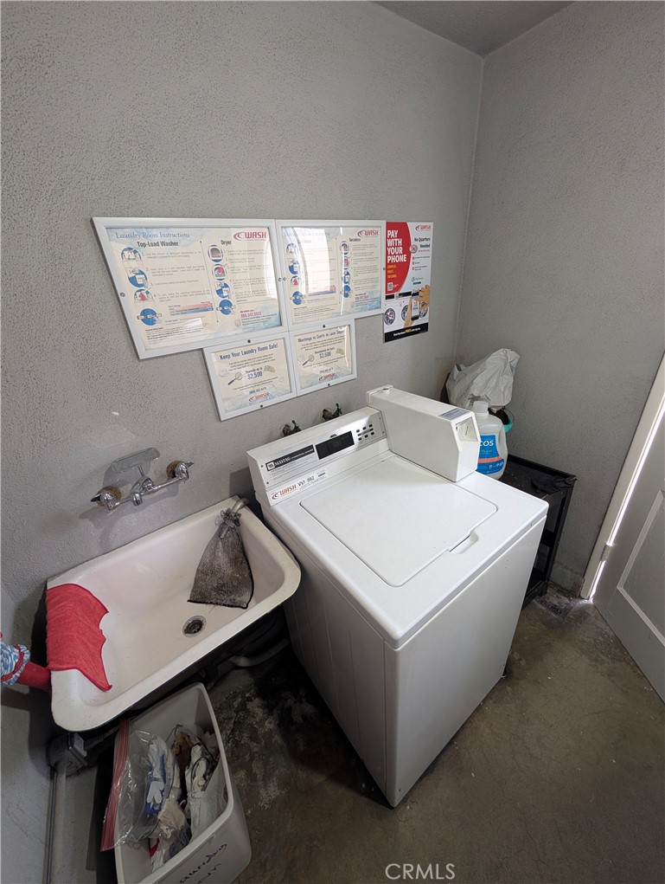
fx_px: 307
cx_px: 332
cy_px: 442
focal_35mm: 12
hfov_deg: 94.7
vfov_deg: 110.4
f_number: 1.7
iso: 53
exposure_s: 1/24.1
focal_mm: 2.02
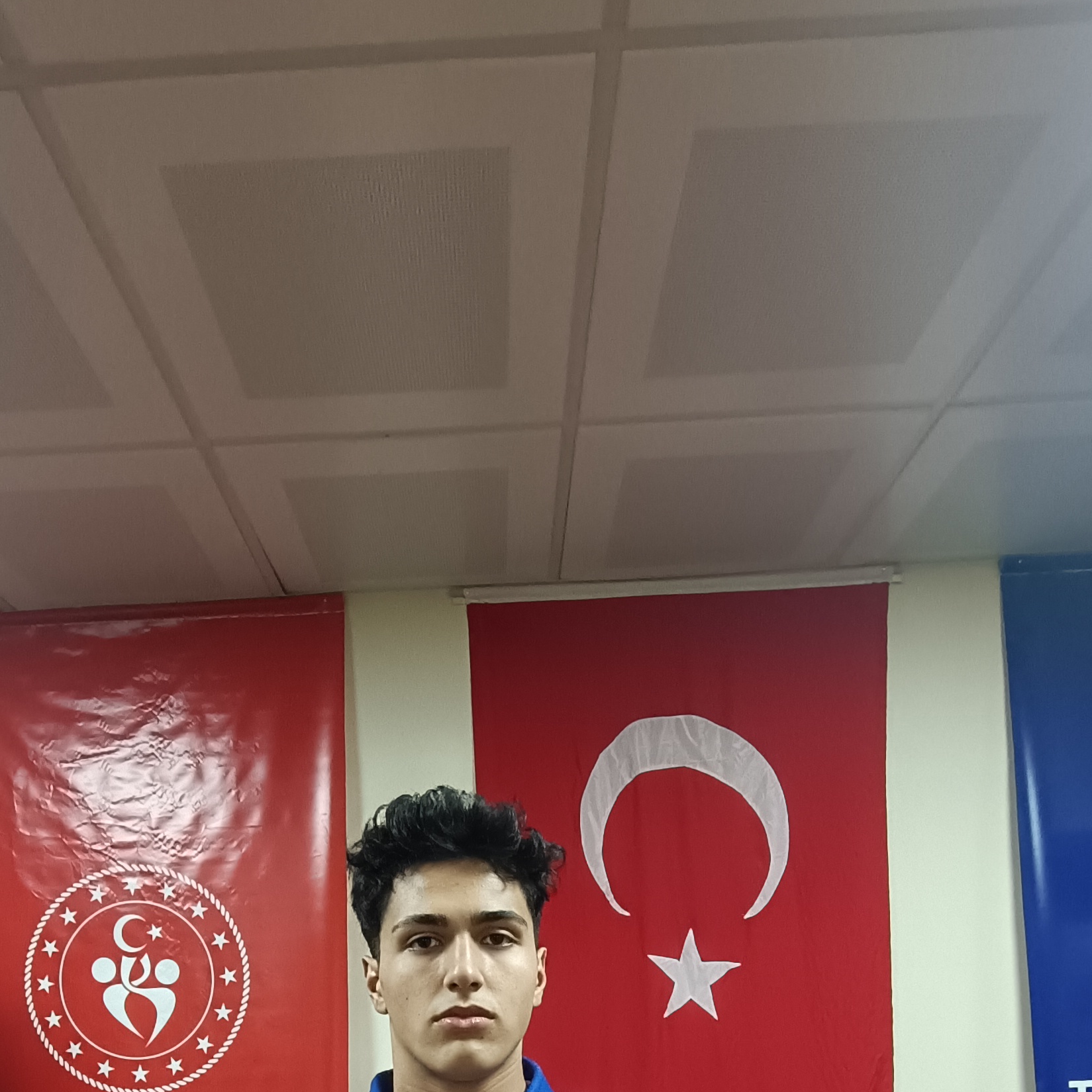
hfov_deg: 57.1
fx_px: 999
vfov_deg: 48.2
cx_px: 466
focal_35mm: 28
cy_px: 1072
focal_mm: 1.66
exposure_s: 1/50
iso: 443
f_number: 2.2
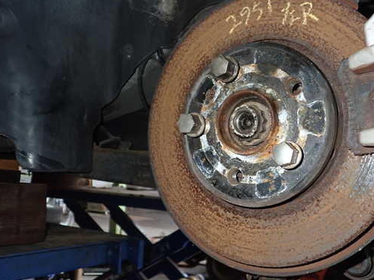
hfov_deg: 51.2
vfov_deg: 39.7
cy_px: 140
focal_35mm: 36
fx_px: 389
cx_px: 215
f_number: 6.3
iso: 400
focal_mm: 5.4
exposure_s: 1/30
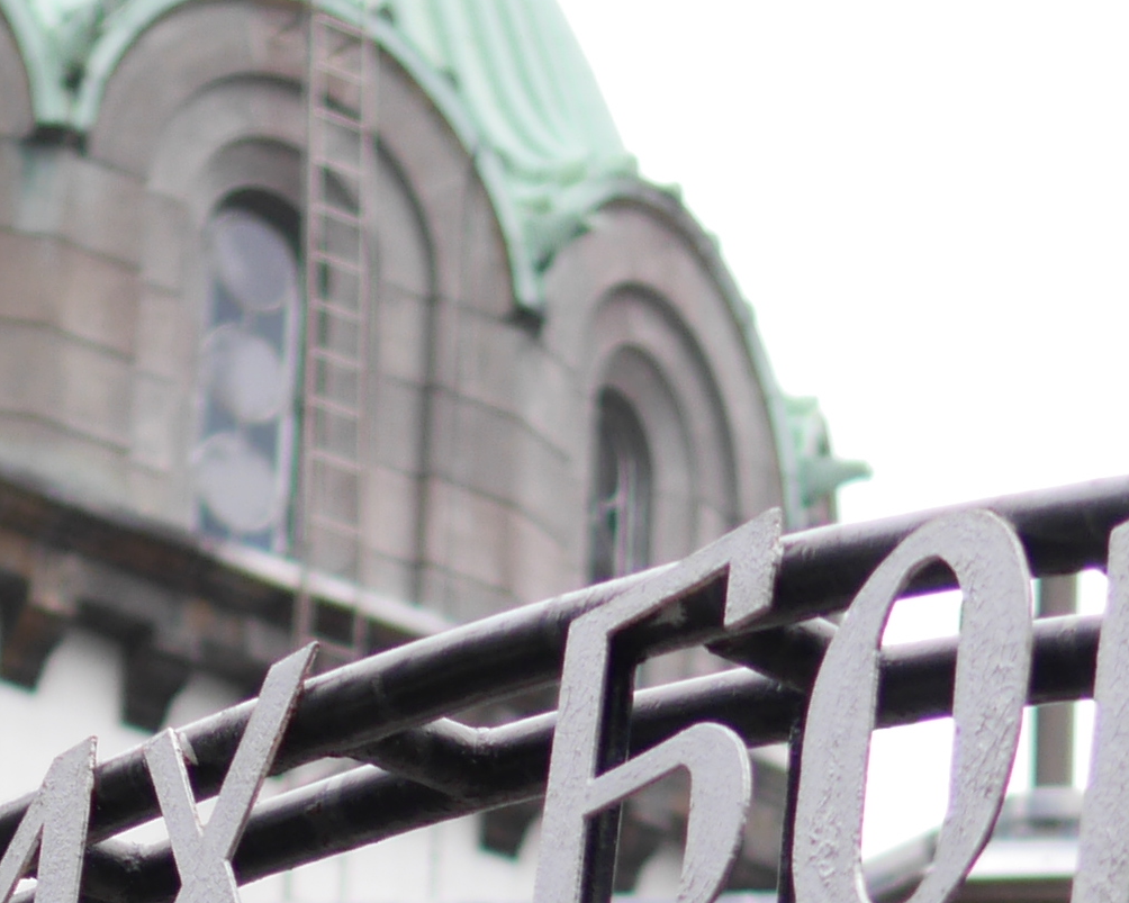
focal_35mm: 224
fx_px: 7484
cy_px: 1606
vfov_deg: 6.7
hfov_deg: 8.6
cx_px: 286
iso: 200
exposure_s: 1/4000
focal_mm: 25
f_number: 1.4
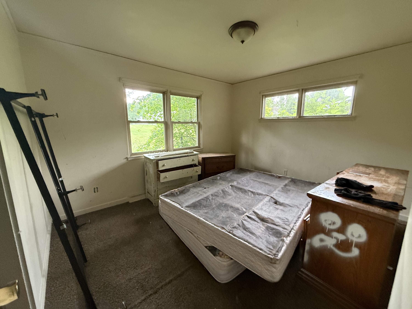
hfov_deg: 102.1
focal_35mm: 14
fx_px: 167
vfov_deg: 85.7
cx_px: 206
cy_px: 154
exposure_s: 1/60
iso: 500
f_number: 2.2
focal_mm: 2.22
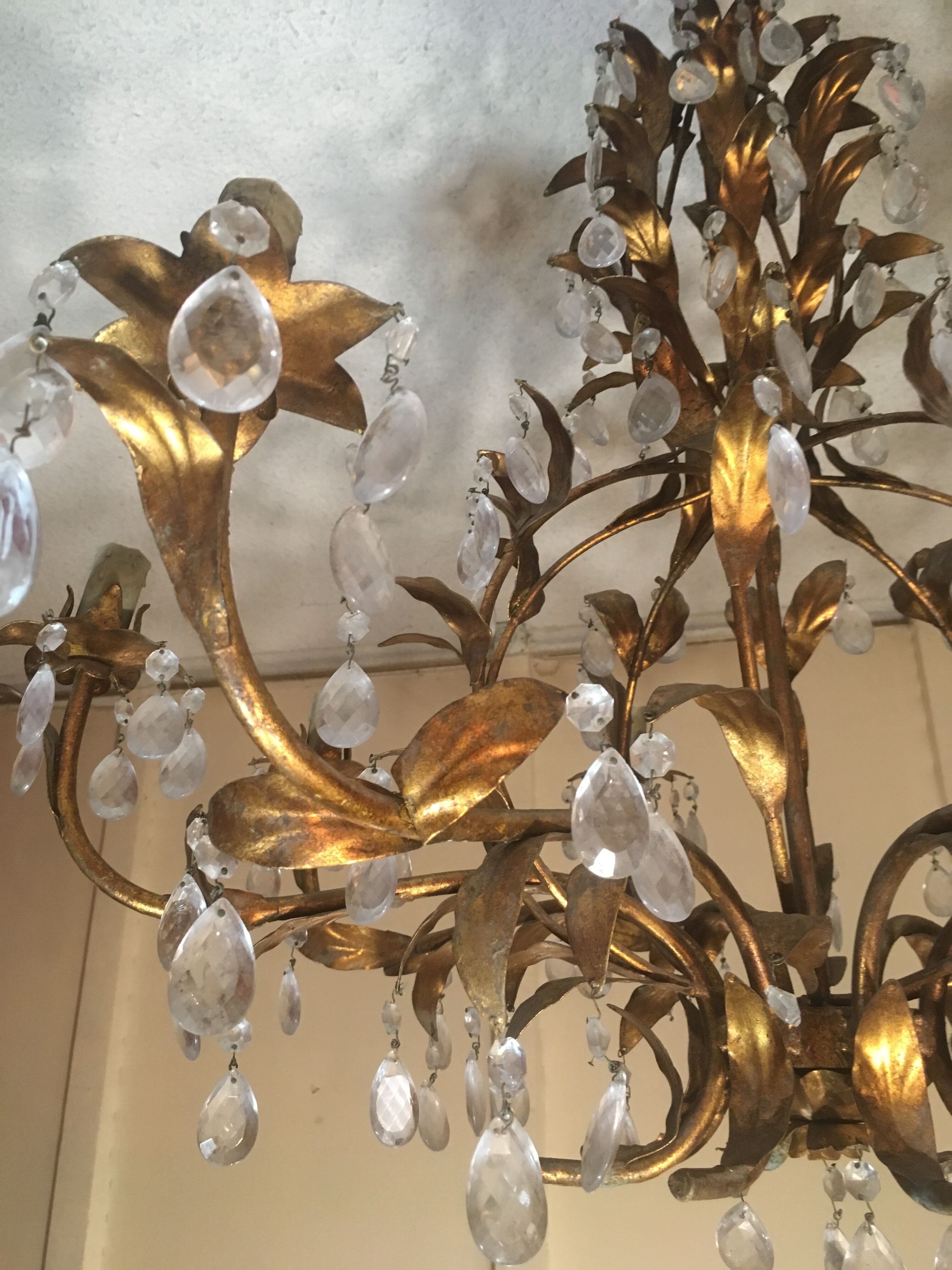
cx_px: 476
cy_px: 635
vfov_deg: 61.7
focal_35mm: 29
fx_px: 1063
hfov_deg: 48.2
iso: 160
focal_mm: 4.15
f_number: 2.2
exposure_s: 1/33
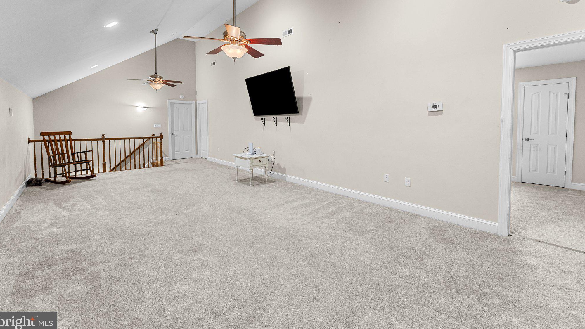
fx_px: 243
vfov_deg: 67.7
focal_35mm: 16
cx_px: 292
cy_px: 134
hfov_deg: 100.6
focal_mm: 14.6
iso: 1250
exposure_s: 1/8
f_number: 7.1
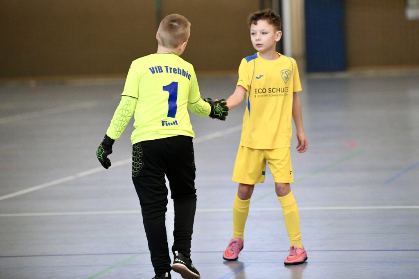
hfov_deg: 14.2
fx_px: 1688
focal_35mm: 145
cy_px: 140
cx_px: 210
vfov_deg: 9.5
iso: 5000
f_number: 2.8
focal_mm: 145
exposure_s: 1/1250
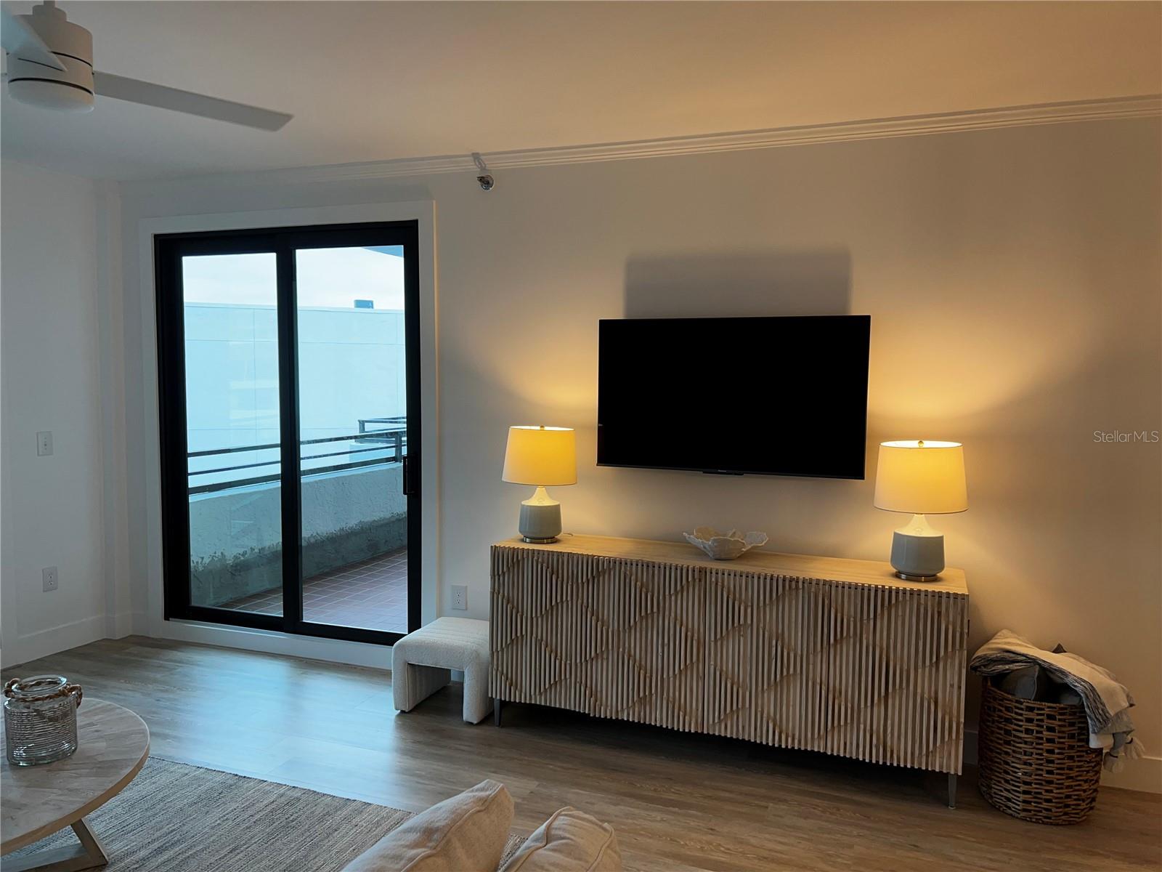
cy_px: 436
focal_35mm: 26
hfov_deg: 67.3
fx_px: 873
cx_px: 581
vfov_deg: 53.1
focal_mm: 5.7
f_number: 1.5
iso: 50
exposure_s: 1/120
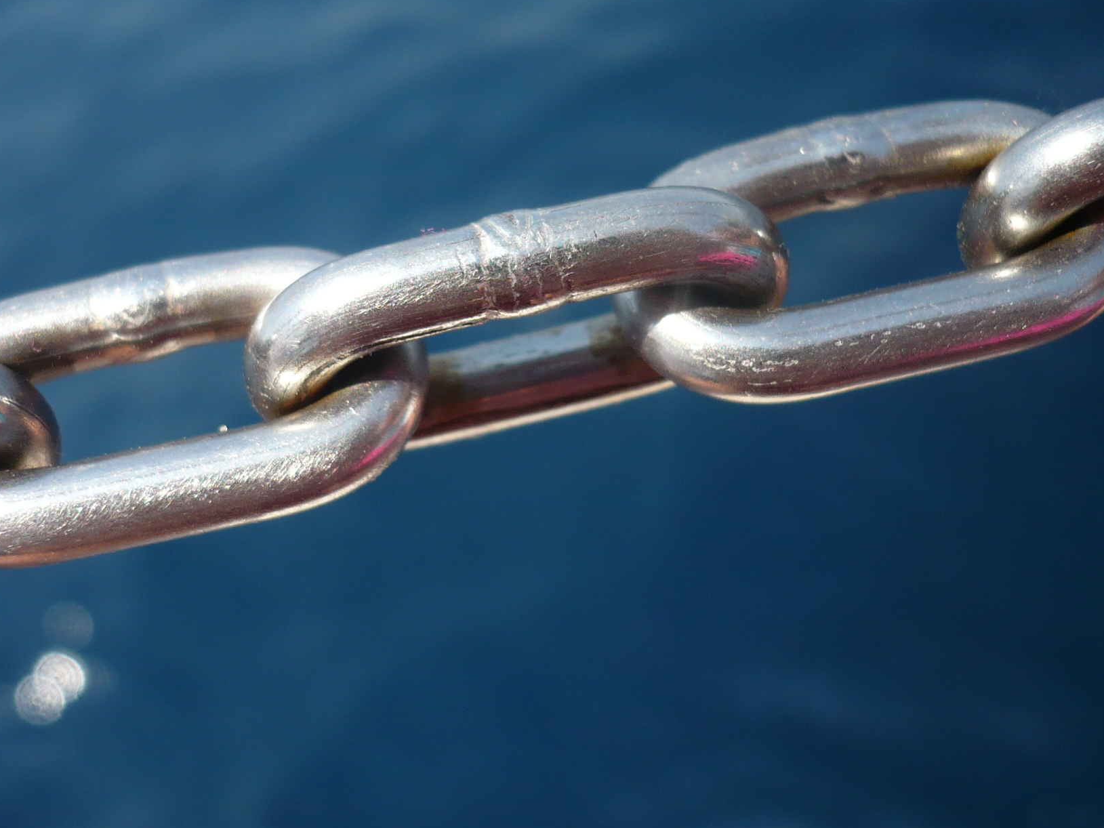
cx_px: 447
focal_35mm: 44
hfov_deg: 42.8
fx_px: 1403
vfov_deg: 32.8
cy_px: 327
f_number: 2.8
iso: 100
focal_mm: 5.8
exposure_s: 1/800
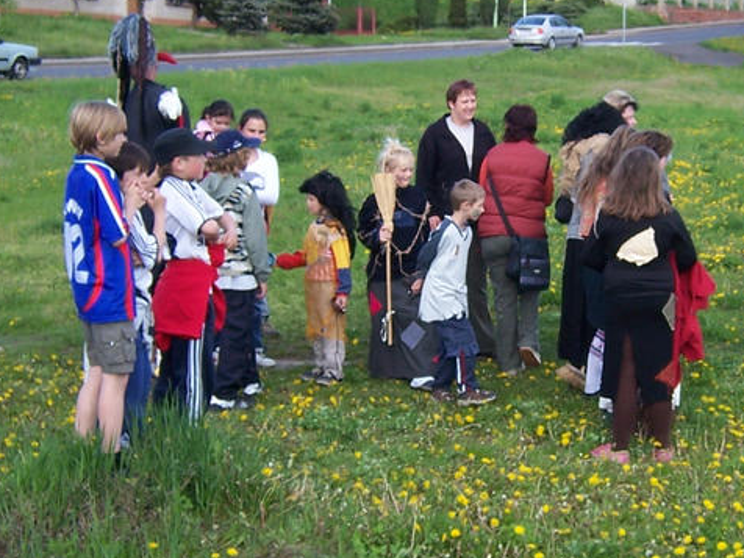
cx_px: 530
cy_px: 291
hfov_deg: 27.1
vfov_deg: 20.7
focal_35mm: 71
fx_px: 1526
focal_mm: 5.5
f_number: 3.4
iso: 80
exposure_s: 1/250
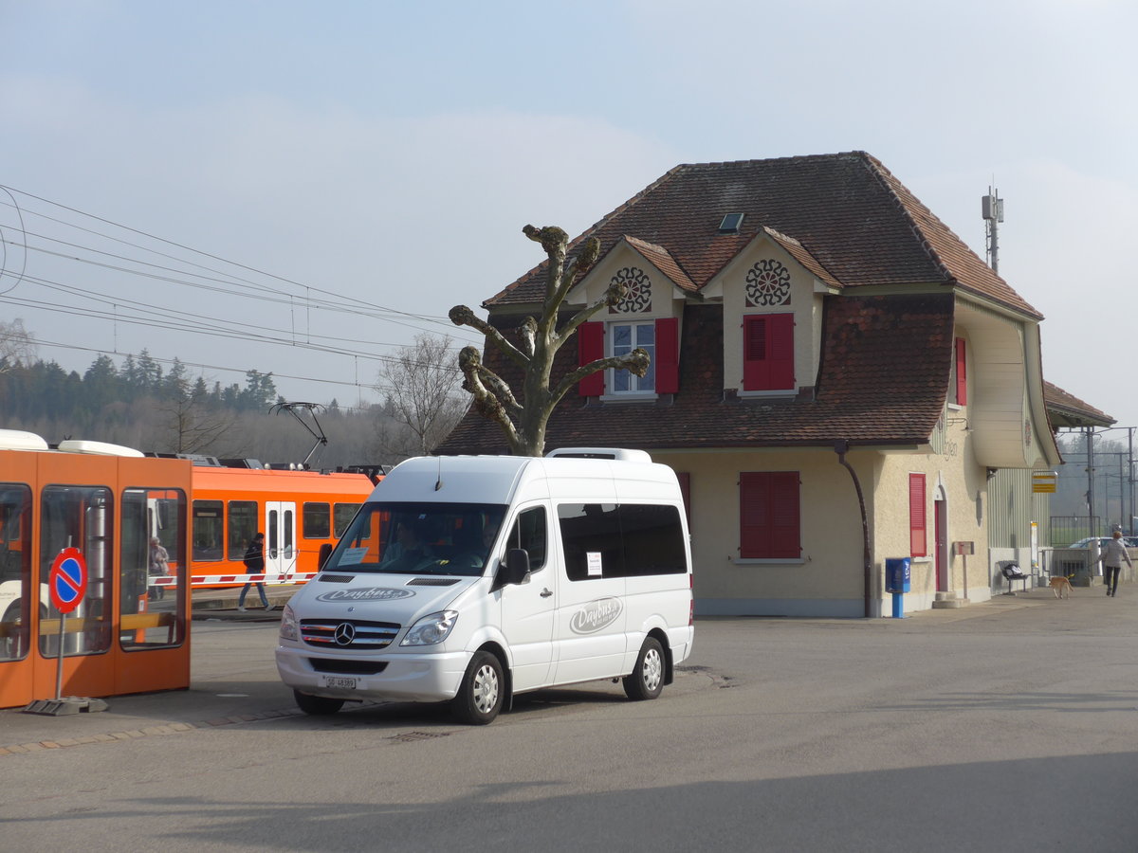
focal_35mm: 70
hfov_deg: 27.8
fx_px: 2301
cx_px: 569
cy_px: 426
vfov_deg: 21.0
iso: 80
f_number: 4.2
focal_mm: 15
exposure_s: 1/800
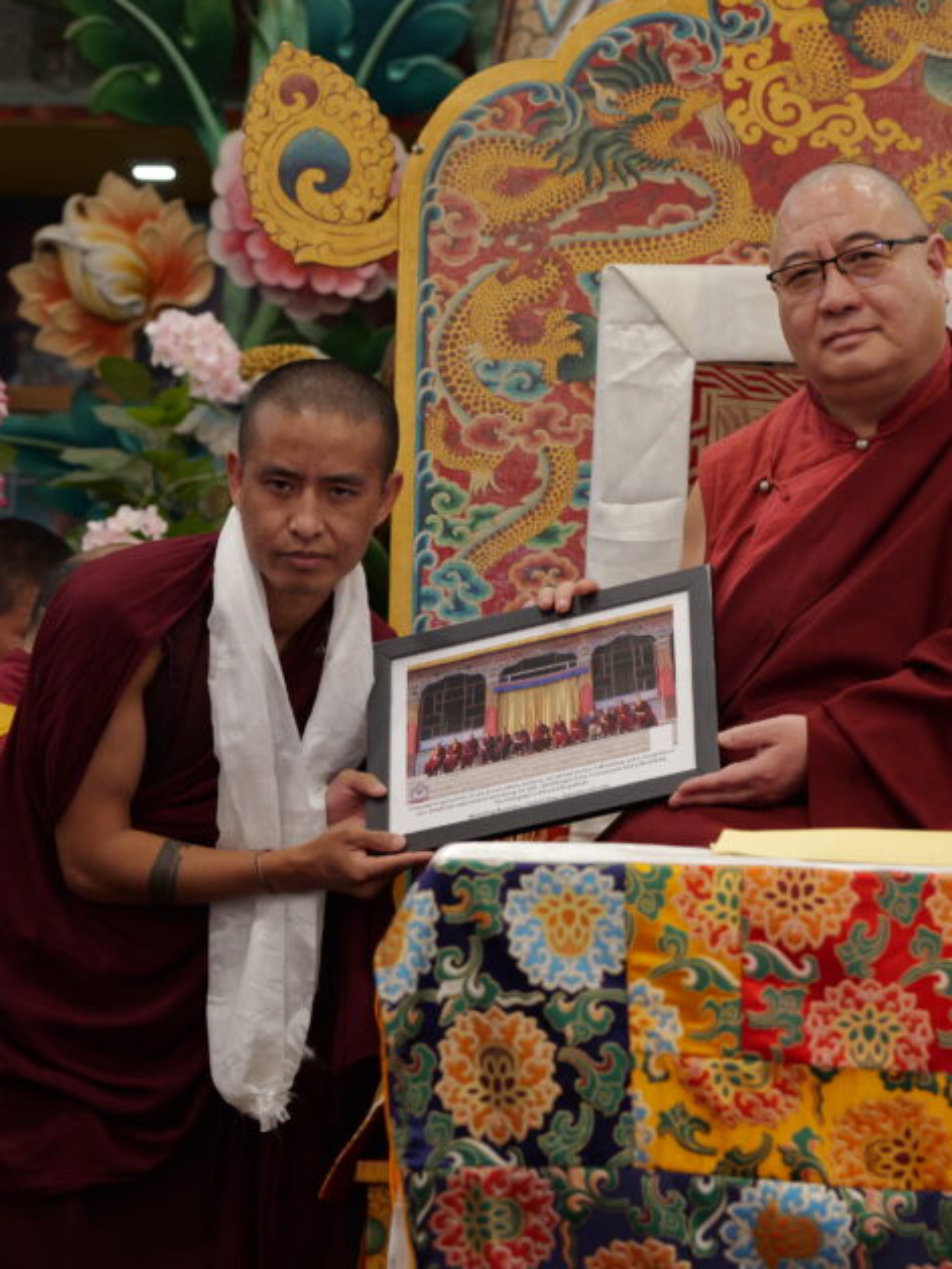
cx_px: 541
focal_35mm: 133
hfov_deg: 11.2
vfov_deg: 14.8
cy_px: 618
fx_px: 4875
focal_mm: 85
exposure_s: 1/125
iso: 3200
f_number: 4
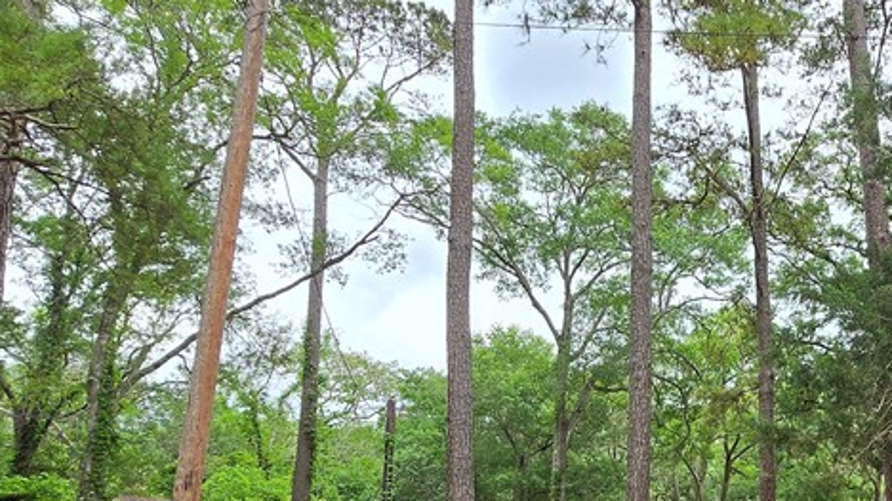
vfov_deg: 37.4
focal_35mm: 31
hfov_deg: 57.2
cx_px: 734
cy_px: 330
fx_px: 733
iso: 25
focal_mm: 1.7
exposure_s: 1/406
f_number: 2.2
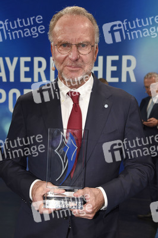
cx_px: 79
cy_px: 119
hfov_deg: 30.5
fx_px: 290
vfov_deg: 44.5
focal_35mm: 44
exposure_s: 1/80
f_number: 6.3
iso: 1000
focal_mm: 44
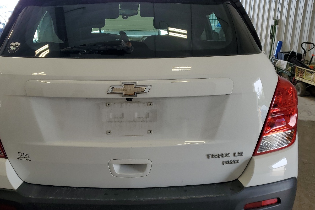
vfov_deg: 36.8
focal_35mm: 36
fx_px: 315
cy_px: 112
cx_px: 132
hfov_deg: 52.9
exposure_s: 1/286
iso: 50
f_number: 1.5
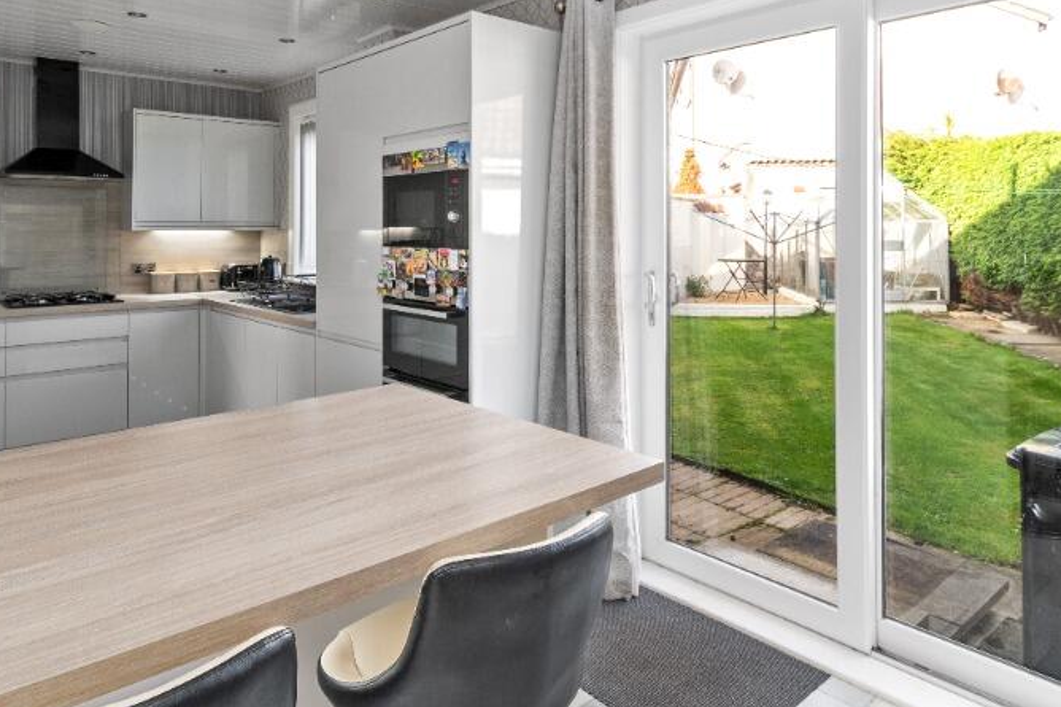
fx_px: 678
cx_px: 515
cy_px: 207
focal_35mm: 23
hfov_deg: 76.1
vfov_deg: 53.4
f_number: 8
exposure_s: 1/8
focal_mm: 10
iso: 320
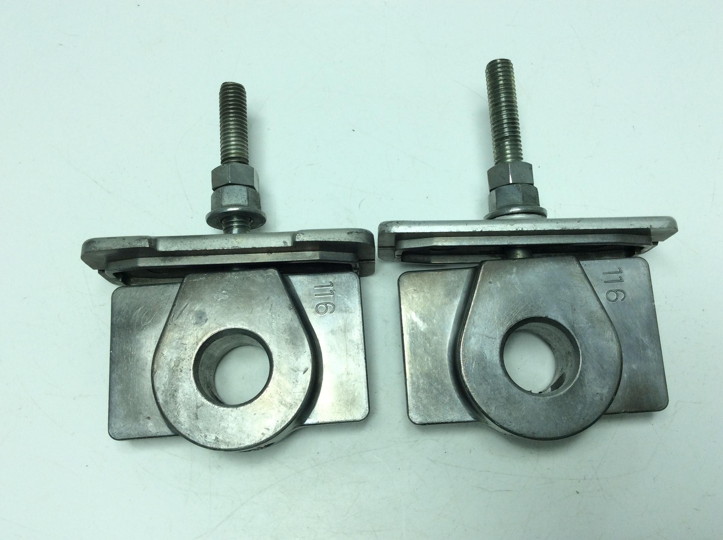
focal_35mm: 32
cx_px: 362
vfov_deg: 44.1
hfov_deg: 56.9
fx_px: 667
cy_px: 270
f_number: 2.4
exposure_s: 1/520
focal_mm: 3.3
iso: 32
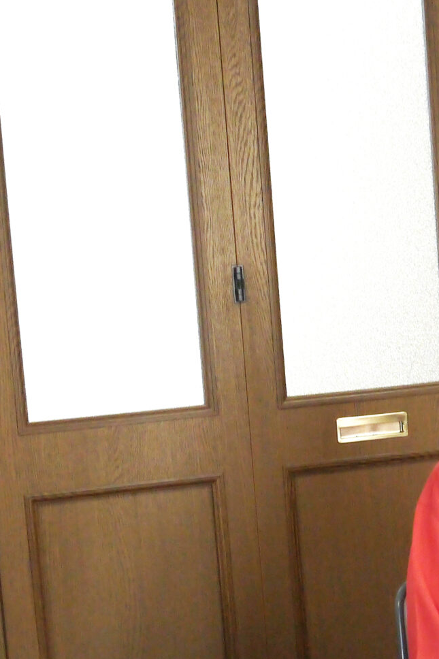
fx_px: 1409
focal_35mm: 77
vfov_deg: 26.2
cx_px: 293
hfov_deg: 17.7
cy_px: 421
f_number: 3.5
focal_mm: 14
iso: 640
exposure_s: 1/125
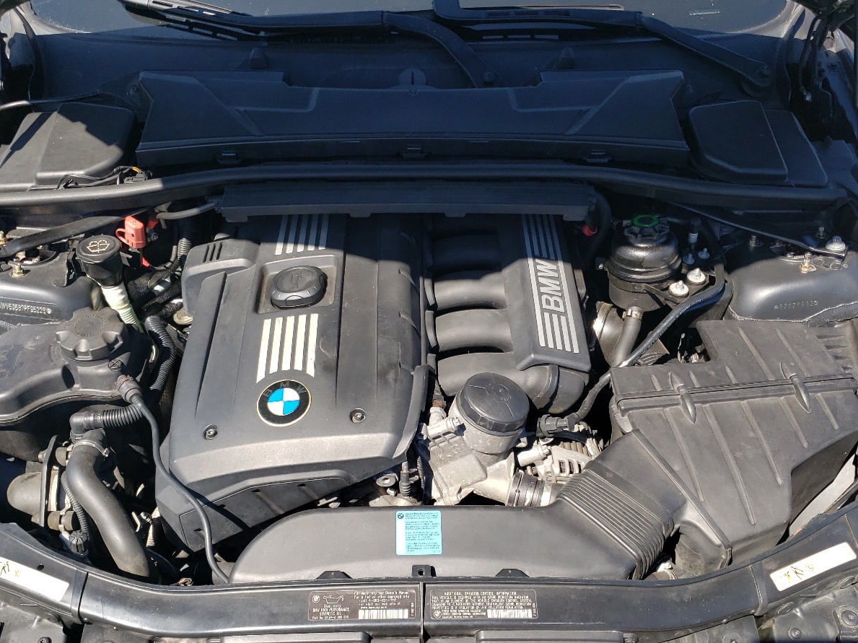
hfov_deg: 52.6
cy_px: 398
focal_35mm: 35
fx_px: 867
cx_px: 425
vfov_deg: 40.4
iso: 50
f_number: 1.5
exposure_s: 1/1250
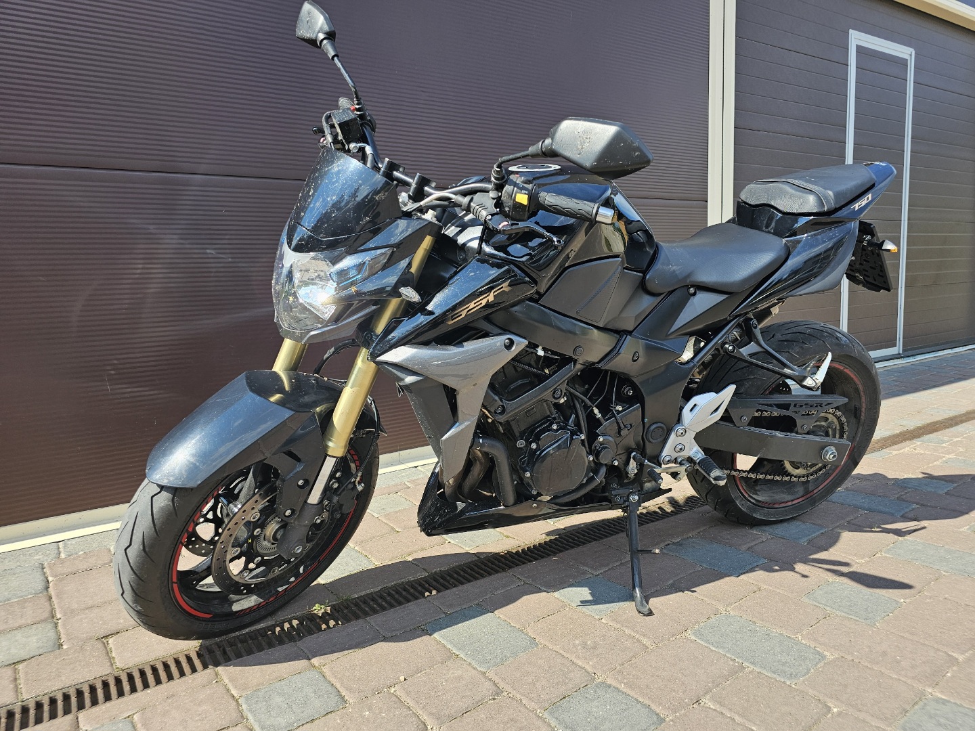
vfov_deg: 58.9
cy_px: 366
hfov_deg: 73.9
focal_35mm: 23
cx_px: 488
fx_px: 648
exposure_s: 1/769
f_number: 1.7
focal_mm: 6.3
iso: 32
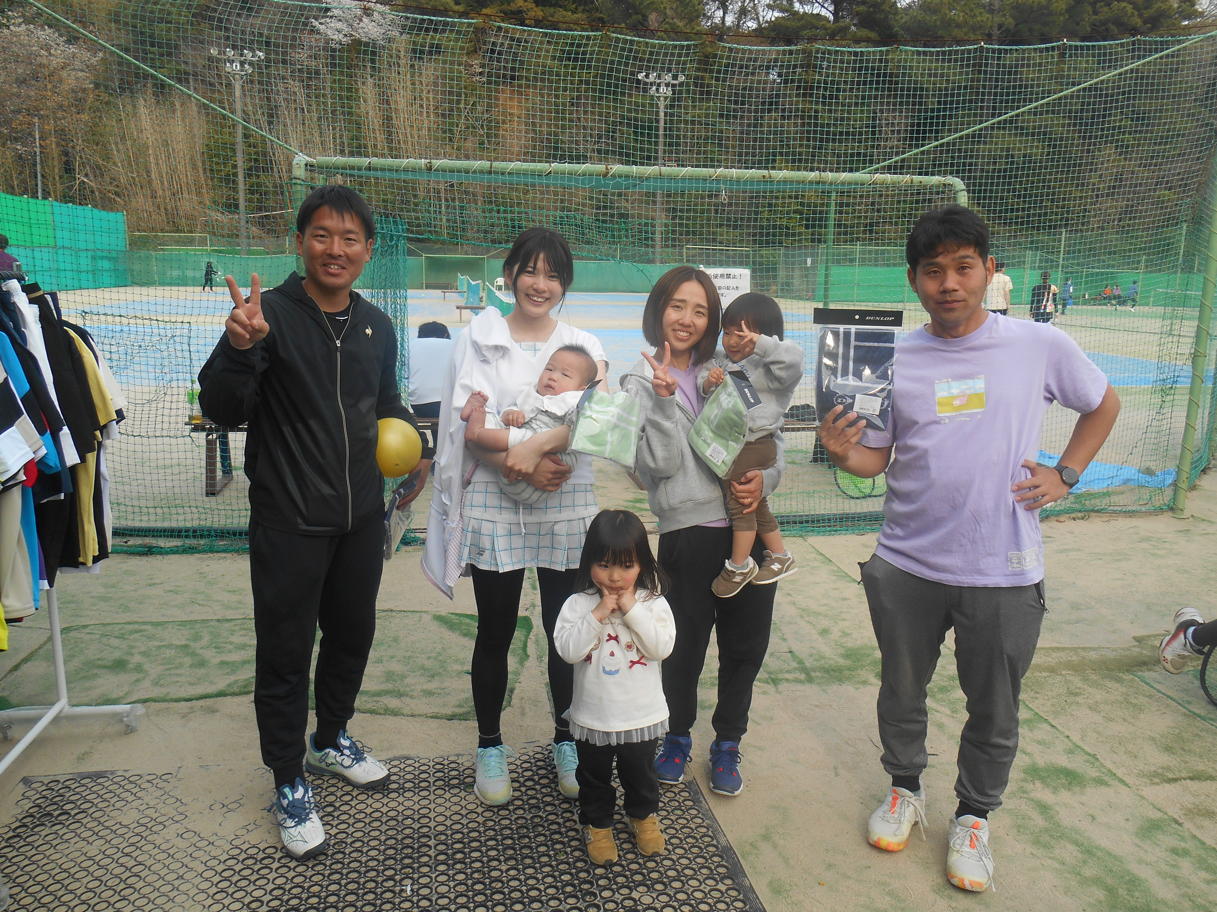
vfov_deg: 53.1
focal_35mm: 26
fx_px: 914
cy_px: 456
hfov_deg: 67.3
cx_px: 608
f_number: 3.4
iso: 80
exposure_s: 1/200
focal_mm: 4.7
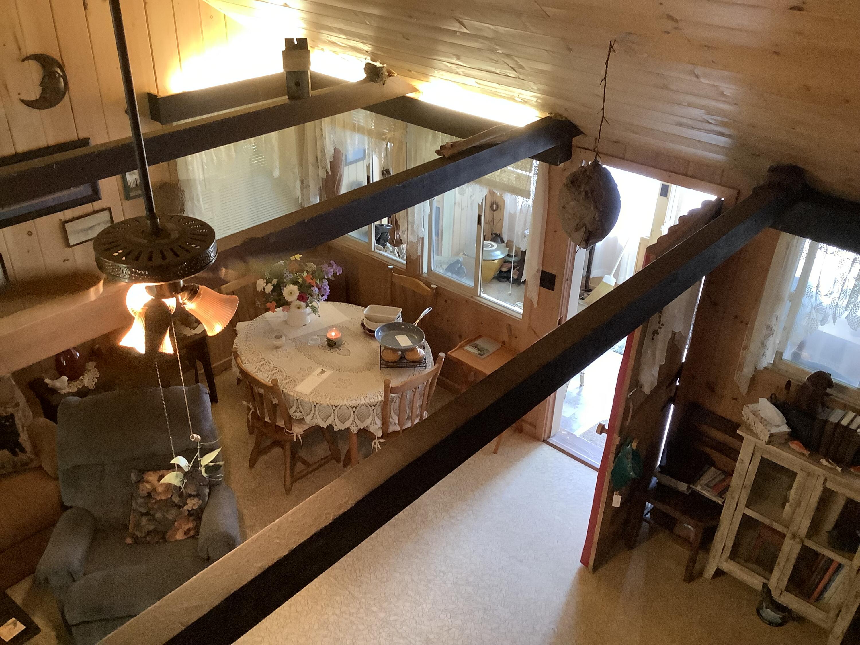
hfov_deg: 58.4
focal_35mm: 31
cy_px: 322
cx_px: 430
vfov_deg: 45.4
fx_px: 770
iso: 400
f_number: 2.4
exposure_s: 1/40
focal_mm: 3.3
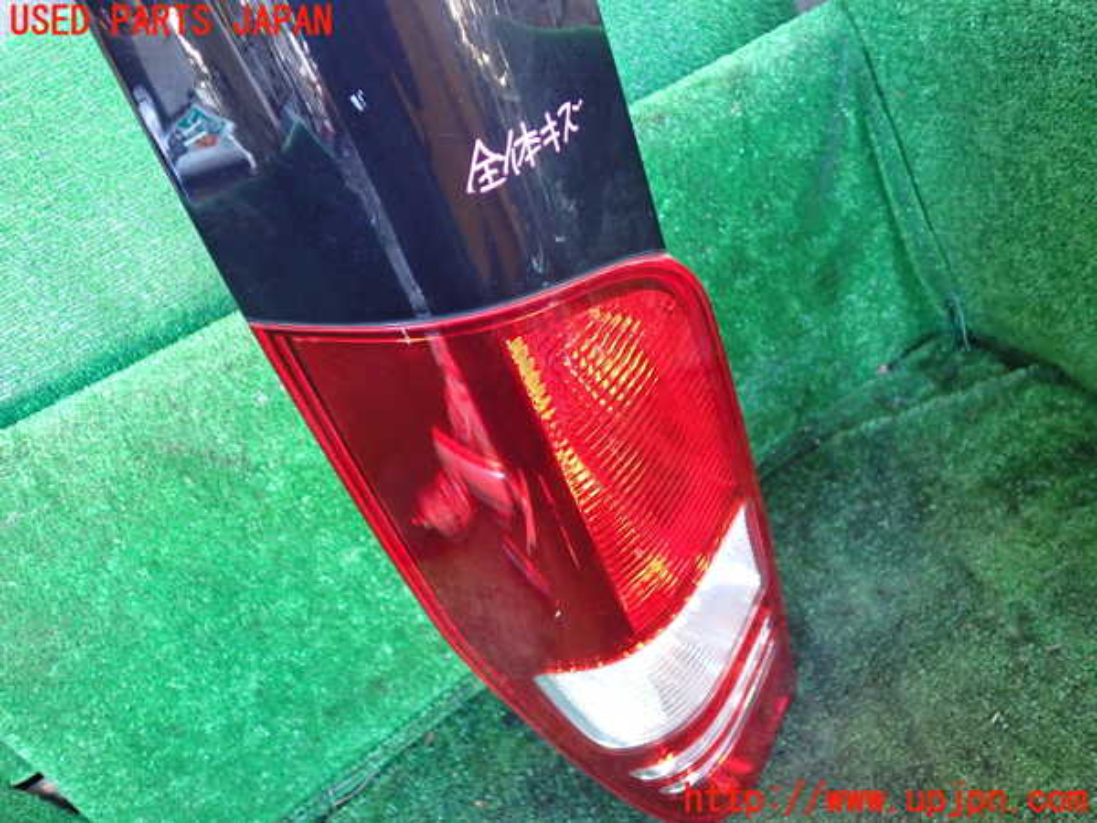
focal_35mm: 30
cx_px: 548
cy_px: 412
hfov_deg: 60.0
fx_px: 951
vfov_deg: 46.8
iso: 640
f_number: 2.3
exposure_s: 1/30
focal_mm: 5.4
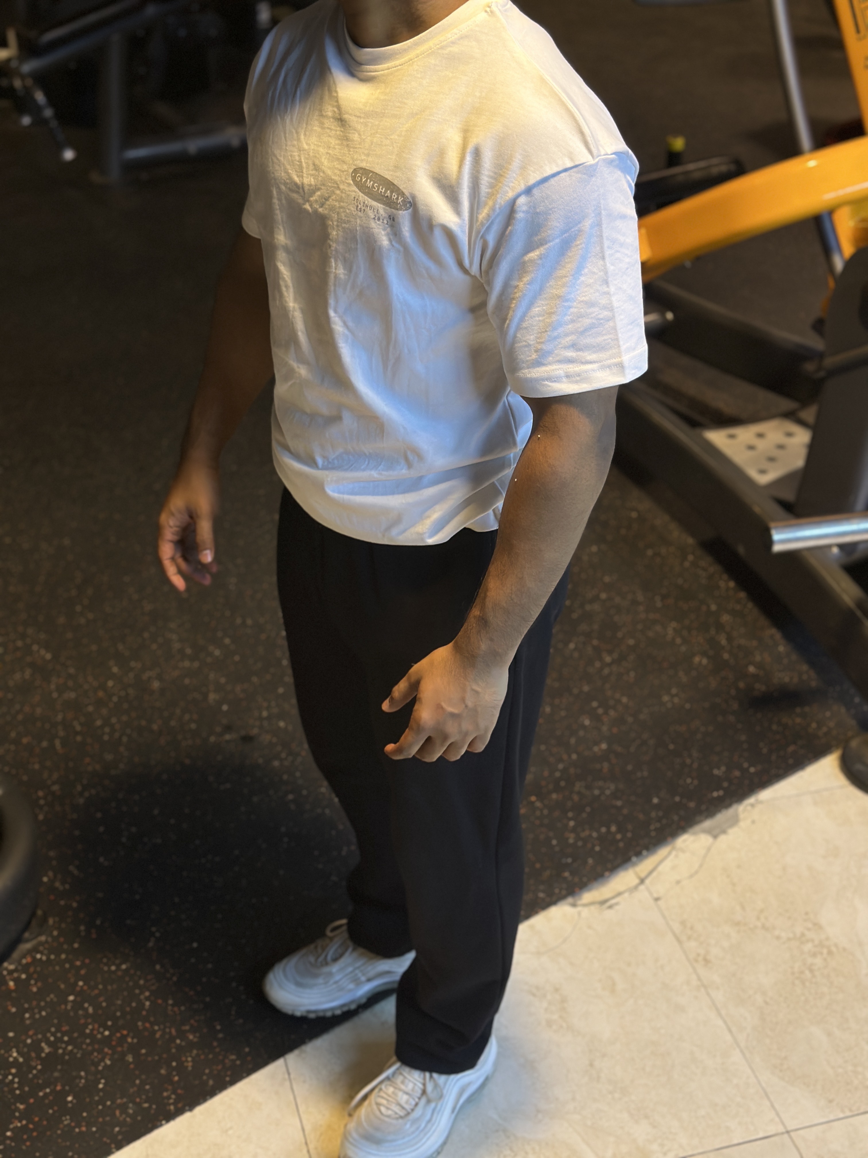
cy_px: 579
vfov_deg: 39.7
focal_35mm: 48
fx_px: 1605
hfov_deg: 30.3
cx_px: 434
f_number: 1.78
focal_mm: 6.86
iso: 200
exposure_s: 1/50
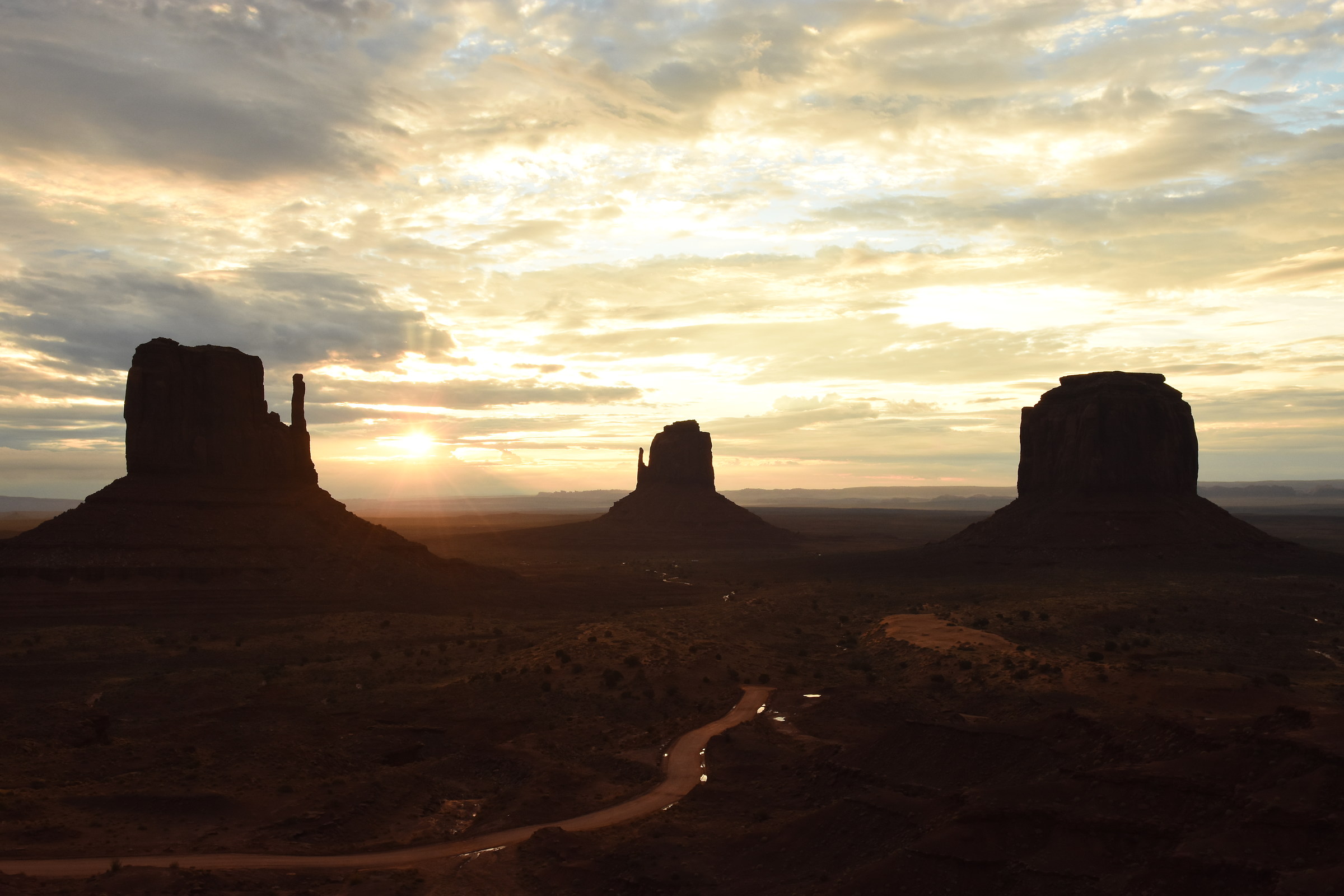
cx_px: 672
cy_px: 448
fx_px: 1344
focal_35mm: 36
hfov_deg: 53.1
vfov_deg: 36.9
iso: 800
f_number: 10
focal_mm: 24
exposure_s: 1/80
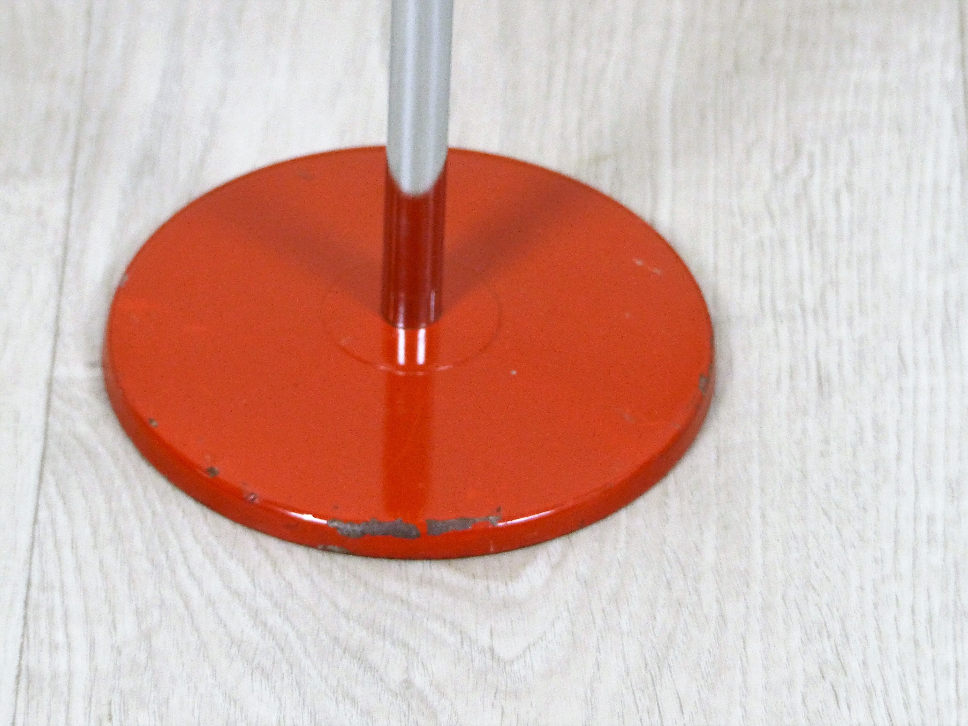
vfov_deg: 6.6
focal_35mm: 225
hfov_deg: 8.8
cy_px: 363
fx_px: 6292
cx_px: 484
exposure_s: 1/50
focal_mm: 36.7
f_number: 2.8
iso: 400
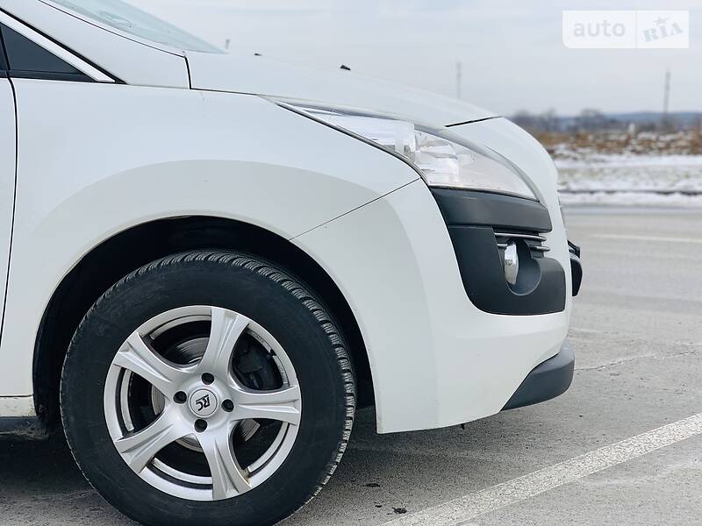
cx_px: 351
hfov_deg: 36.8
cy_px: 263
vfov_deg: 28.0
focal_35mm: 52
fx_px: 1055
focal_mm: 6
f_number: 2.4
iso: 16
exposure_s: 1/727
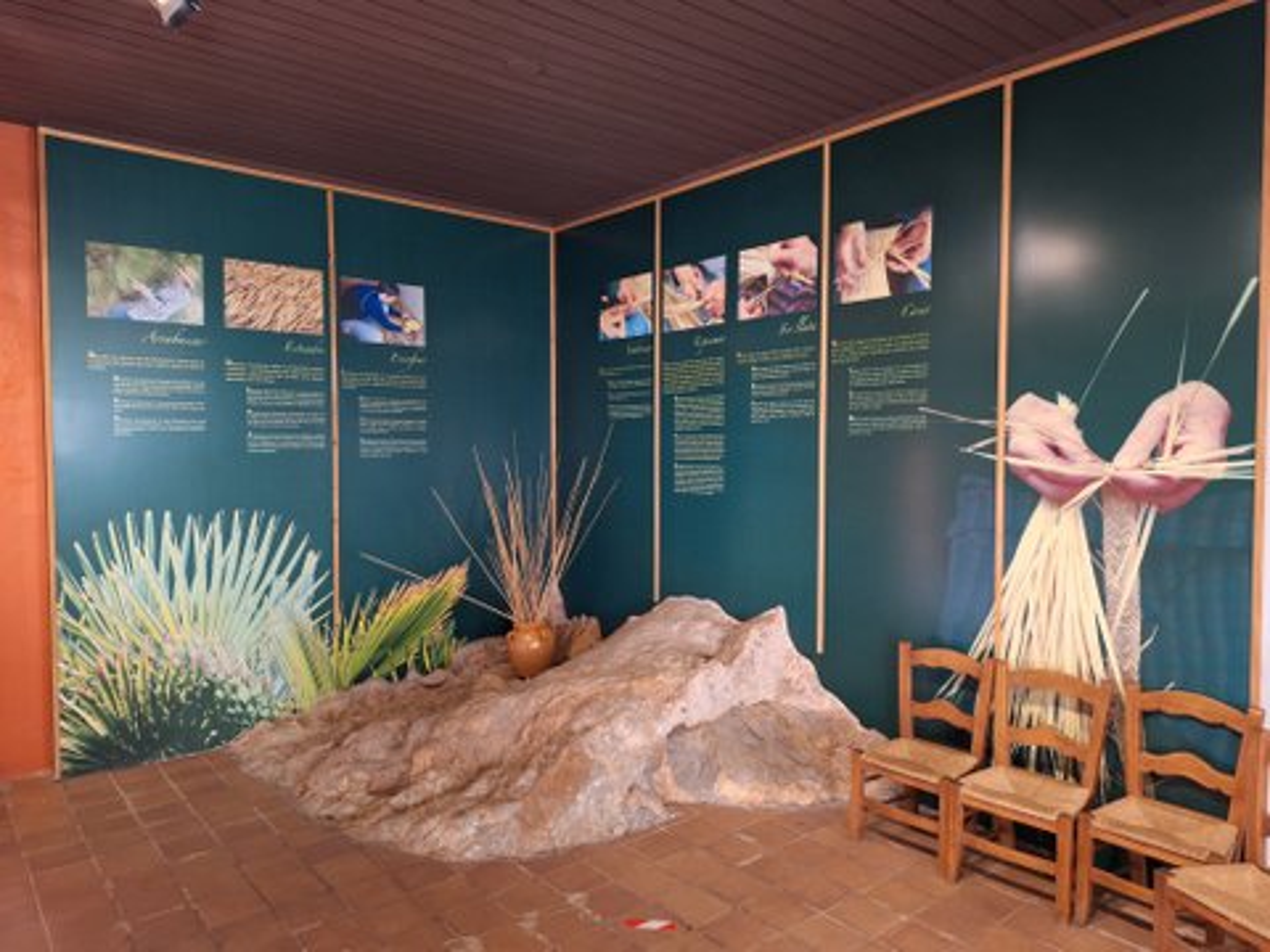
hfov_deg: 73.9
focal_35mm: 23
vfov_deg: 58.9
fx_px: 844
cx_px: 635
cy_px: 476
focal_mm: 5.54
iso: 500
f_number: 1.8
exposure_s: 1/20
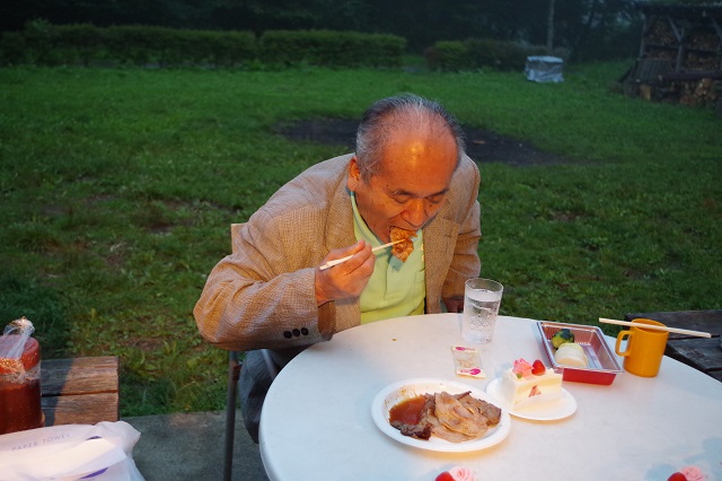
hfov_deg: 49.6
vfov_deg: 34.2
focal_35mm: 39
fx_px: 782
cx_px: 361
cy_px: 240
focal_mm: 26.25
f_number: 4
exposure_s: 1/60
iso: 1600
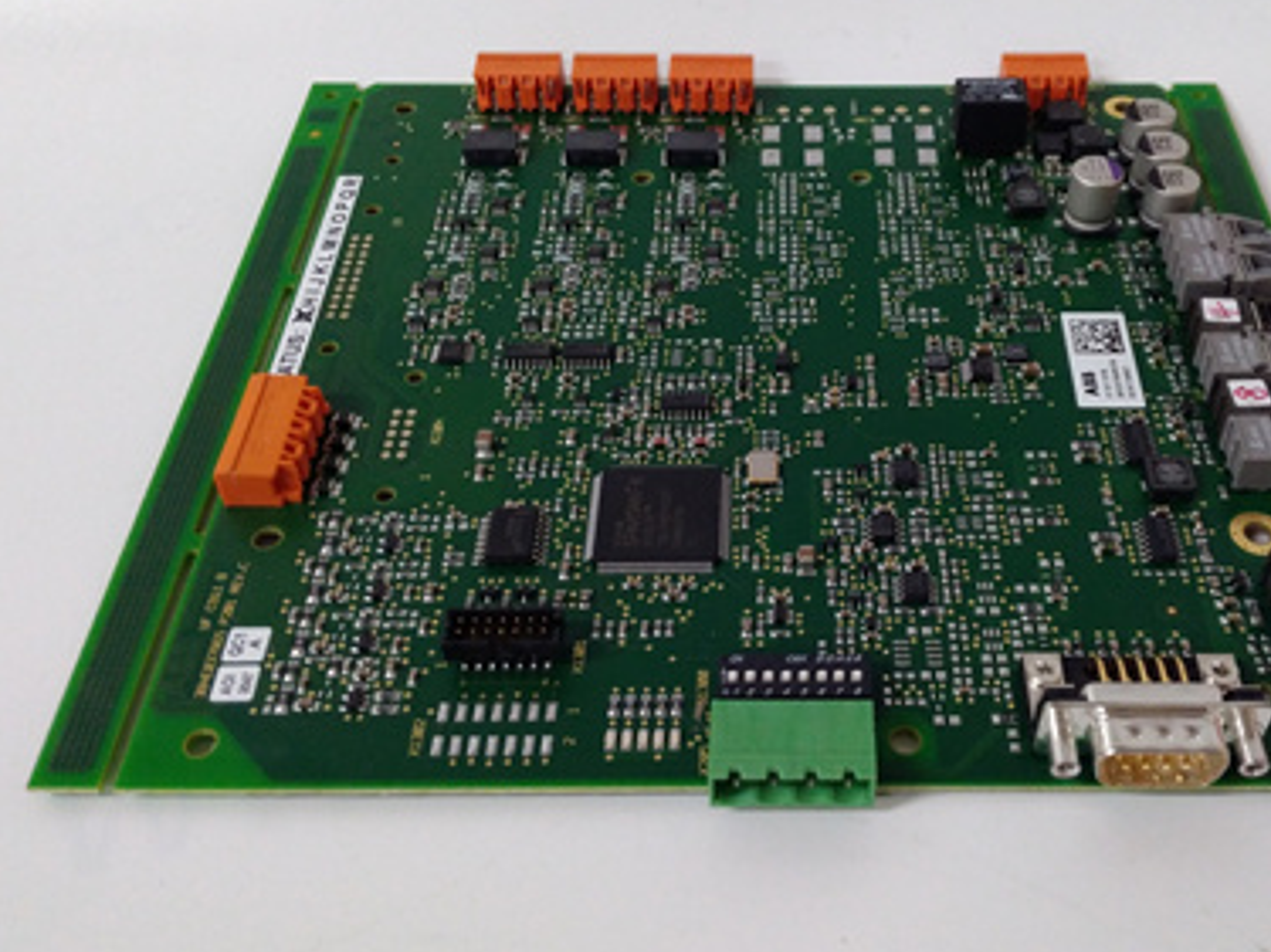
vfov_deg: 39.6
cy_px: 422
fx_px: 1321
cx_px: 790
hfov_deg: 50.9
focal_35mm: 36
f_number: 2
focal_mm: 3.79
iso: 432
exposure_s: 1/33
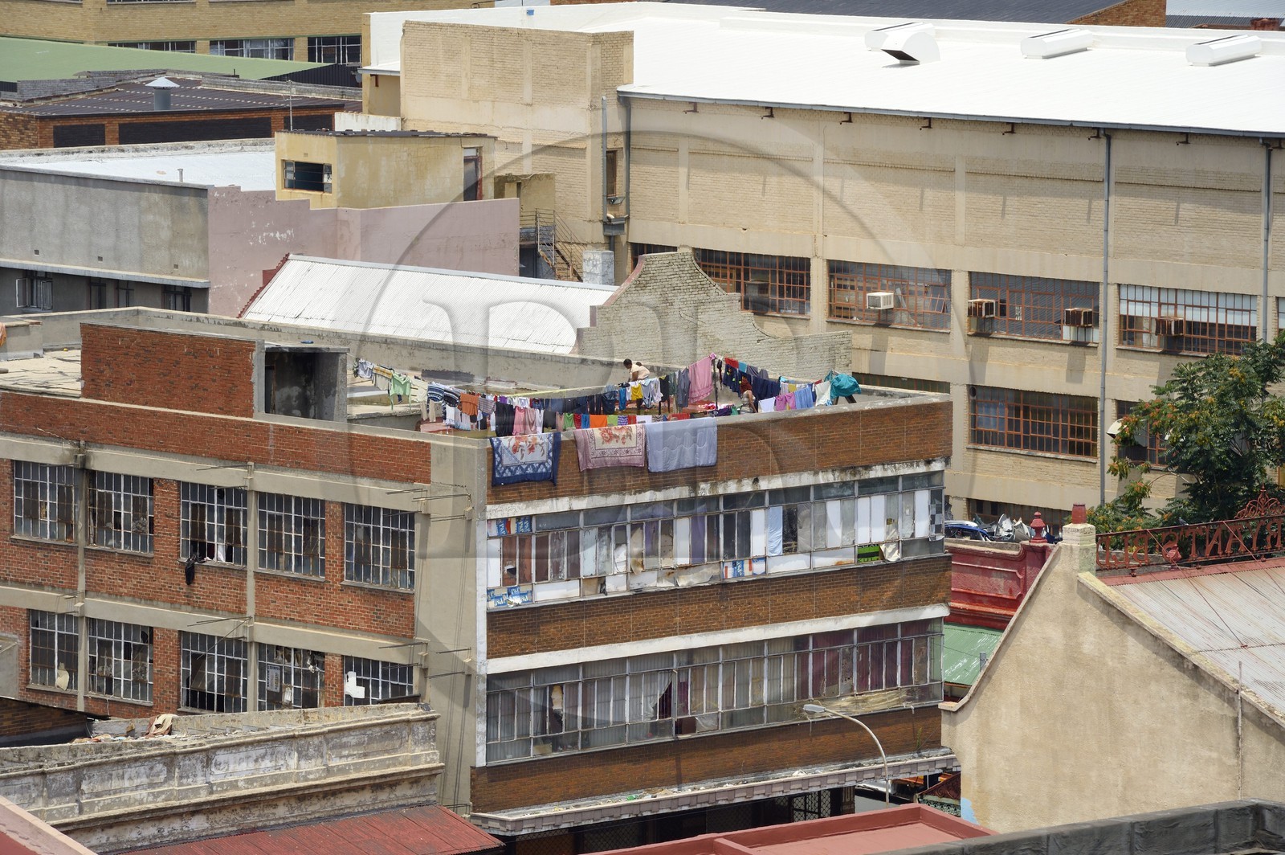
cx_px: 642
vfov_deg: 6.9
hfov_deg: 10.3
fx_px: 7133
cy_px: 428
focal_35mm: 200
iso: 200
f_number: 16
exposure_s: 1/250
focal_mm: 200
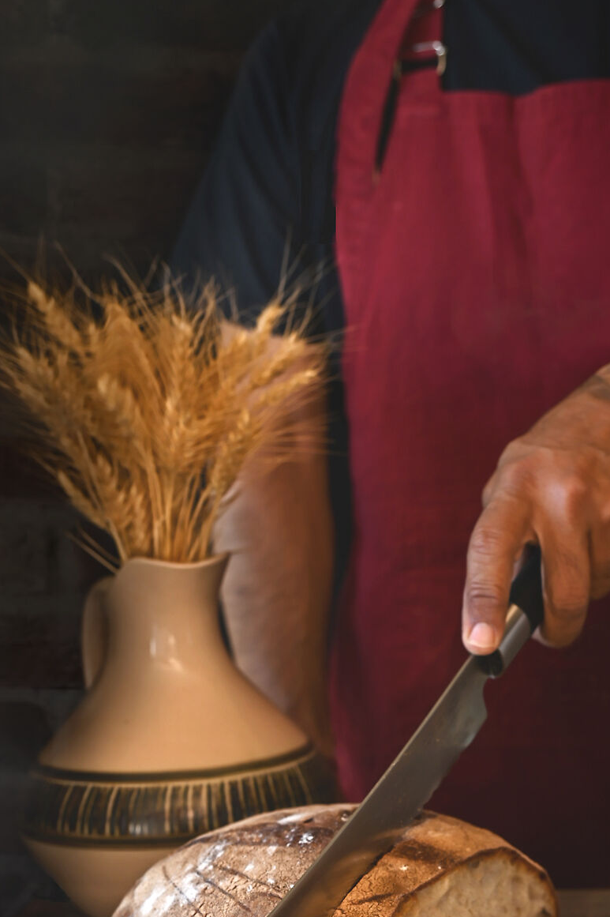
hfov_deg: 21.4
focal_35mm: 62
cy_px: 788
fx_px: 1577
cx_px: 541
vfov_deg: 31.2
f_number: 4.5
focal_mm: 30
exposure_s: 1/3
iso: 100
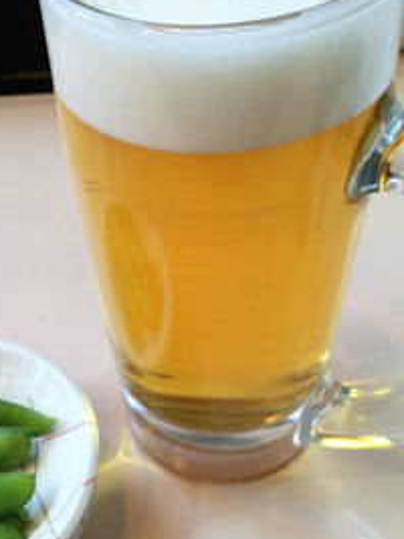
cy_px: 262
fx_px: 701
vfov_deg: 42.1
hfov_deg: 31.8
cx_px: 127
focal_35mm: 45
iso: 100
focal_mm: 4.06
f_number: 1.94
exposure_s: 1/44
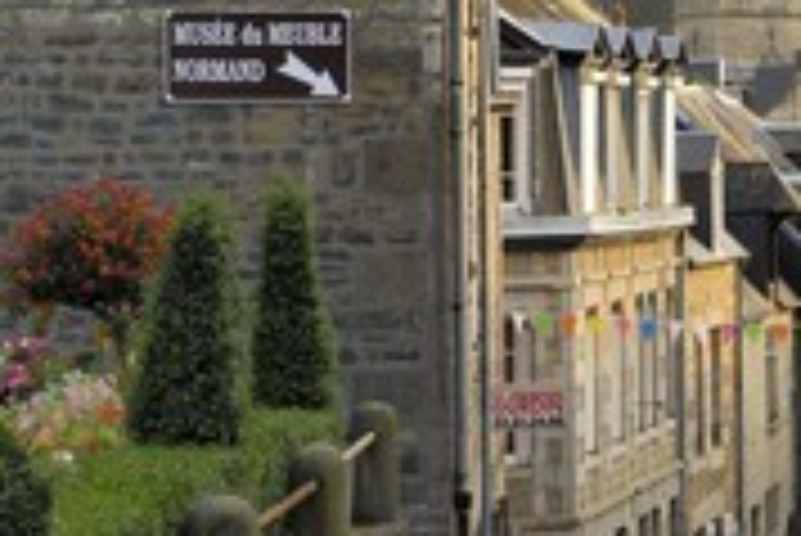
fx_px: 3785
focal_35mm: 170
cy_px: 162
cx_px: 839
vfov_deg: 8.1
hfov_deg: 11.9
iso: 100
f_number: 4.8
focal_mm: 48
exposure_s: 1/160
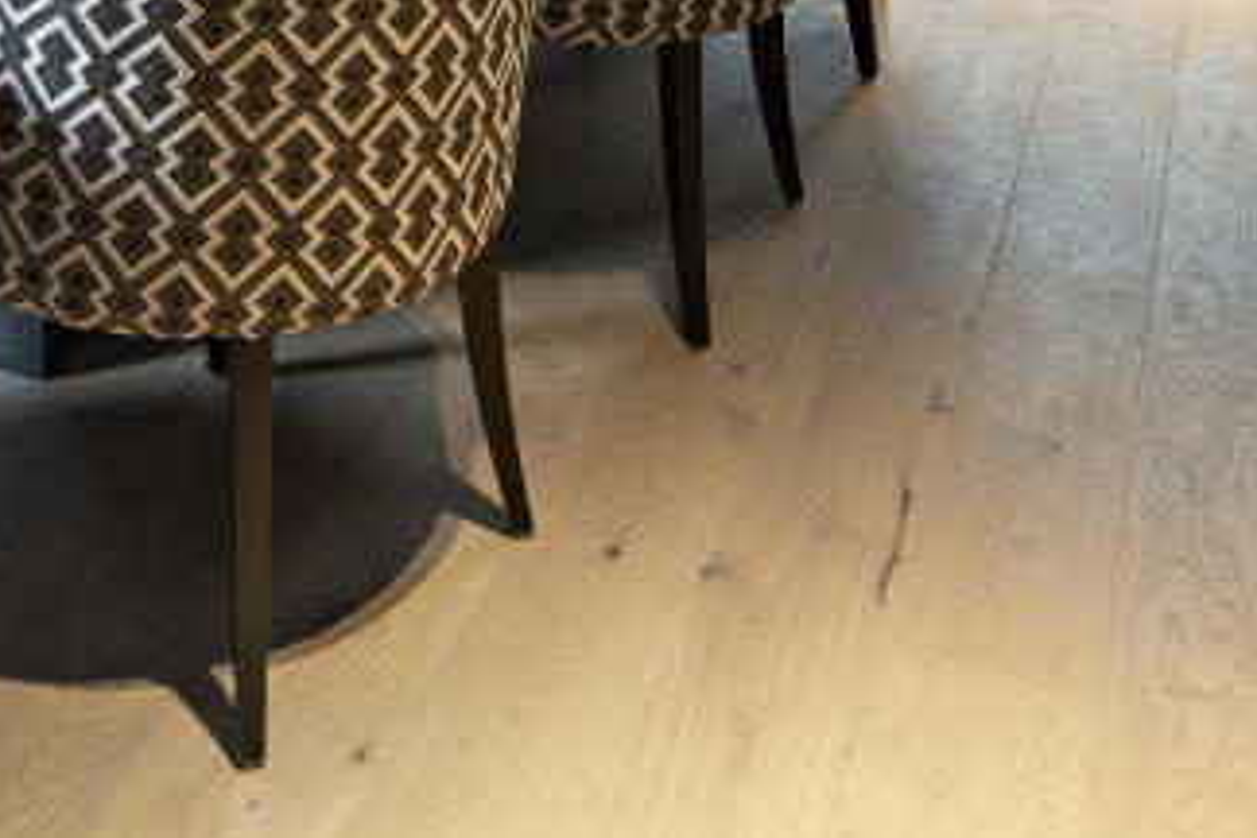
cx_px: 334
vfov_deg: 19.3
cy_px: -483
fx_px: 2095
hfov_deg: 32.8
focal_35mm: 60
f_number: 9
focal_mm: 19
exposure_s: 1/1.25
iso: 160
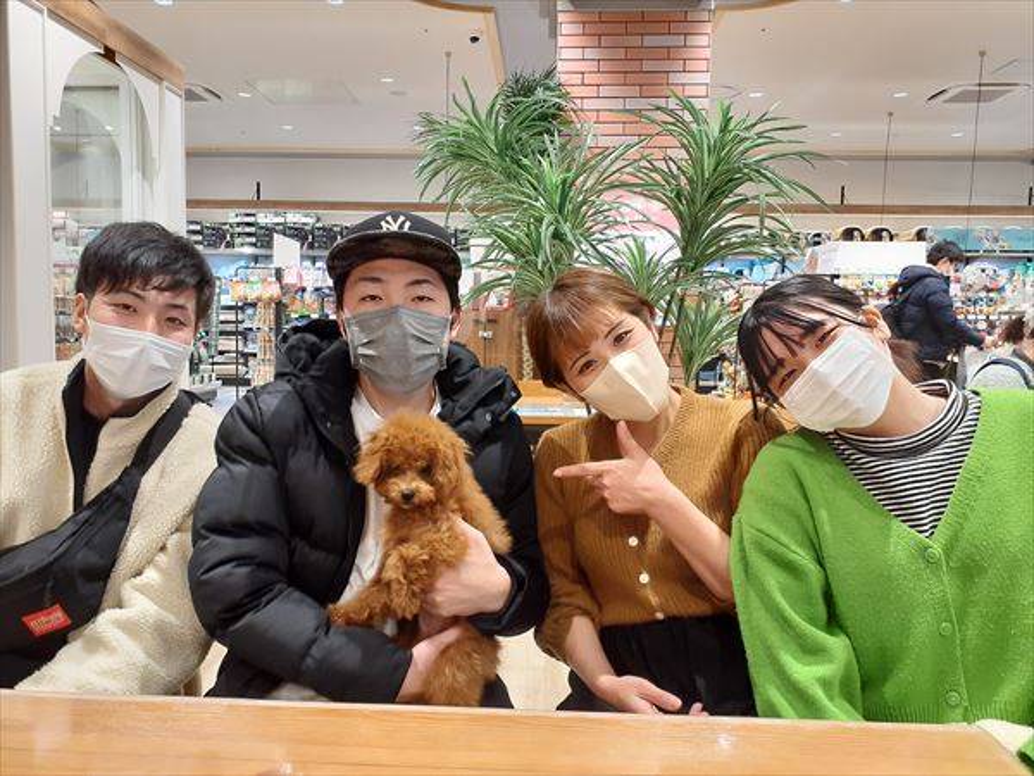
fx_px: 807
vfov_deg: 51.4
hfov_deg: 65.3
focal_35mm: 27
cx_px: 517
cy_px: 388
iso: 125
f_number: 1.9
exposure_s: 1/50
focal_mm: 3.6
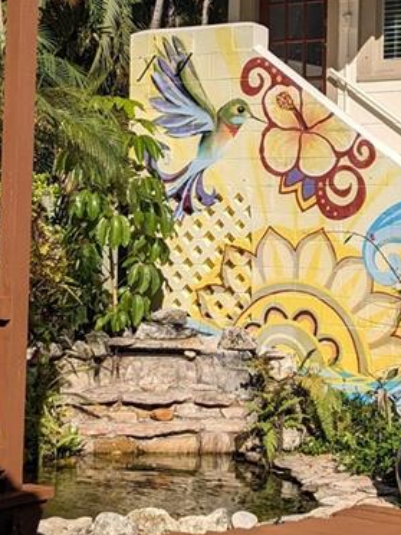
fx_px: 1344
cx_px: 310
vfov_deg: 22.3
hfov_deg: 16.9
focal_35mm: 87
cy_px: 135
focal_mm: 4.38
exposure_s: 1/7812
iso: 64
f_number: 1.73
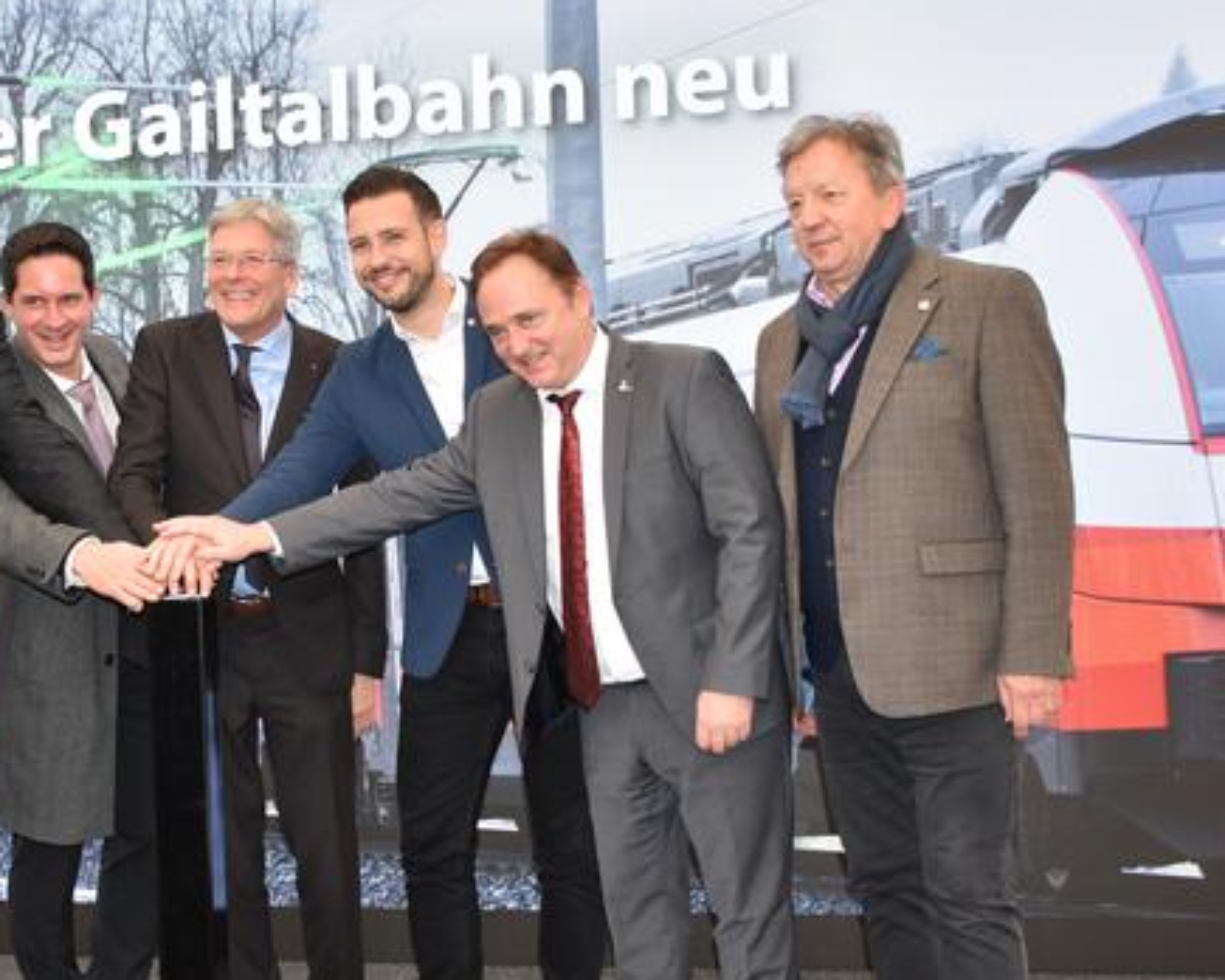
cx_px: 329
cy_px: 591
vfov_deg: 26.6
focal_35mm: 57
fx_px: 2067
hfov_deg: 32.5
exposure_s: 1/125
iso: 400
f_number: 3.5
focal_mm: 22
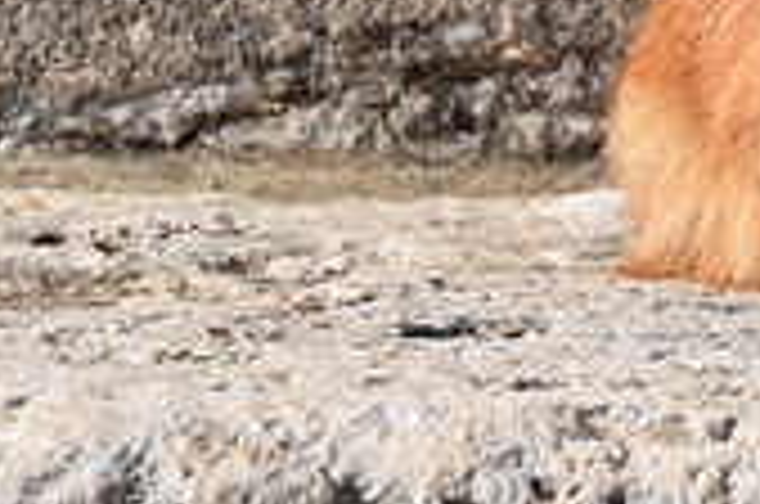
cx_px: 1385
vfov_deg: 3.3
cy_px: -308
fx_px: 8702
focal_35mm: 413
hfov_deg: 4.9
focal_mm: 58
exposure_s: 1/1000
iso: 200
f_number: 8
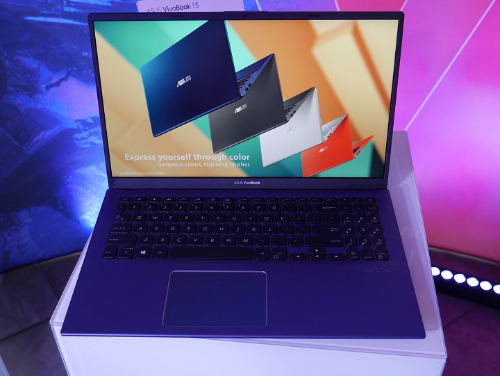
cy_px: 188
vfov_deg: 36.0
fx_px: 578
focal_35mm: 40
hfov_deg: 46.8
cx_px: 250
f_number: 4.5
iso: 640
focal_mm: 20
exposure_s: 1/60
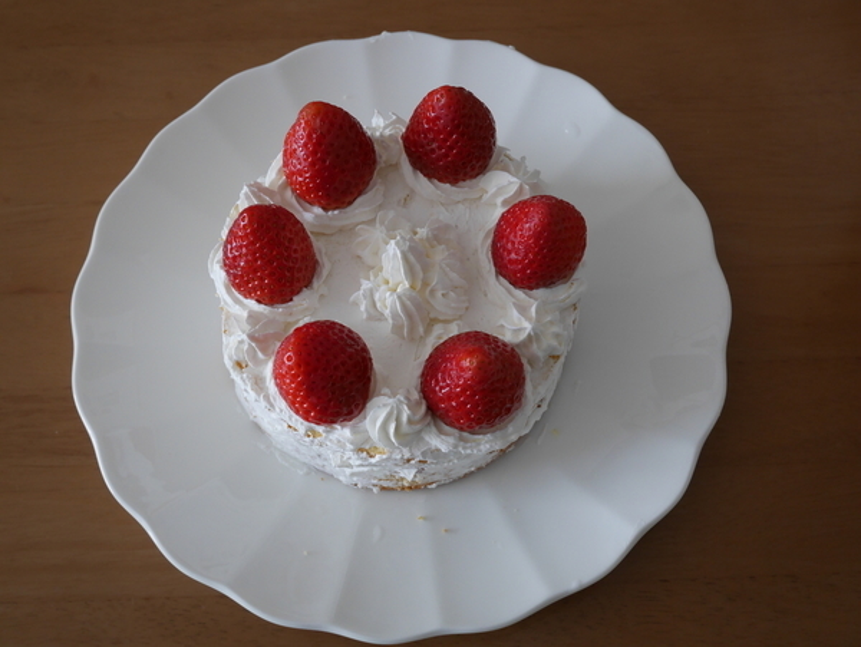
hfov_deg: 44.8
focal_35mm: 42
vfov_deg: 34.4
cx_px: 430
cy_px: 324
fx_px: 1045
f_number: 4.7
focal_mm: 21
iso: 800
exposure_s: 1/40
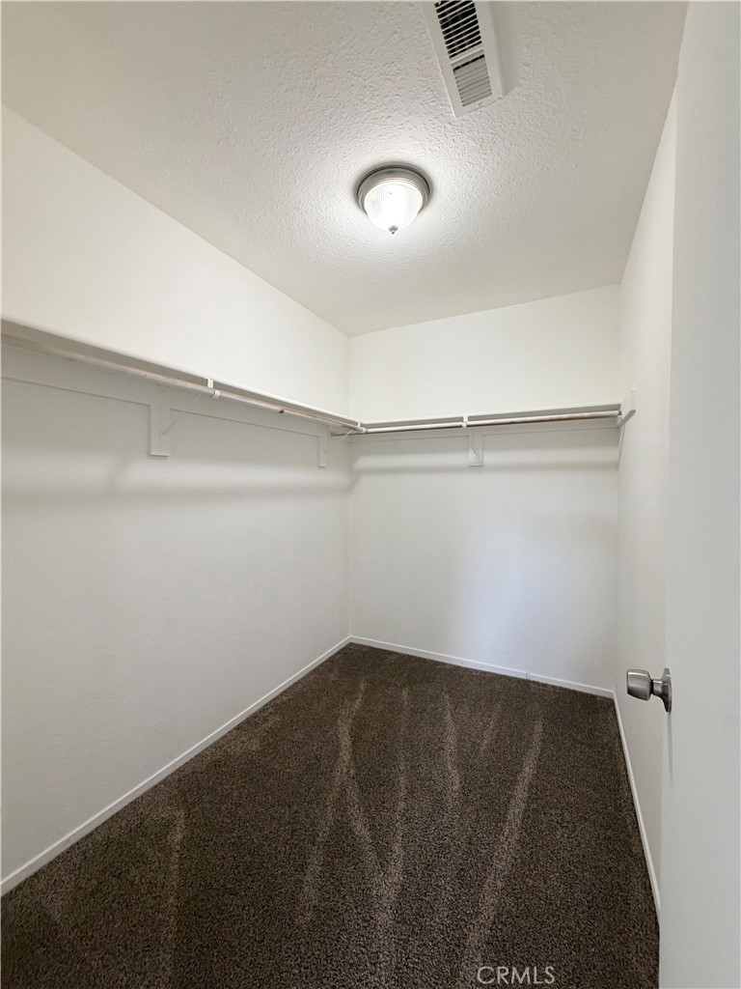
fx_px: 400
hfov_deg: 85.7
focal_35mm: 14
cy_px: 494
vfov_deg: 102.1
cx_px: 370
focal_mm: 2.22
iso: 320
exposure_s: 1/93
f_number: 2.2
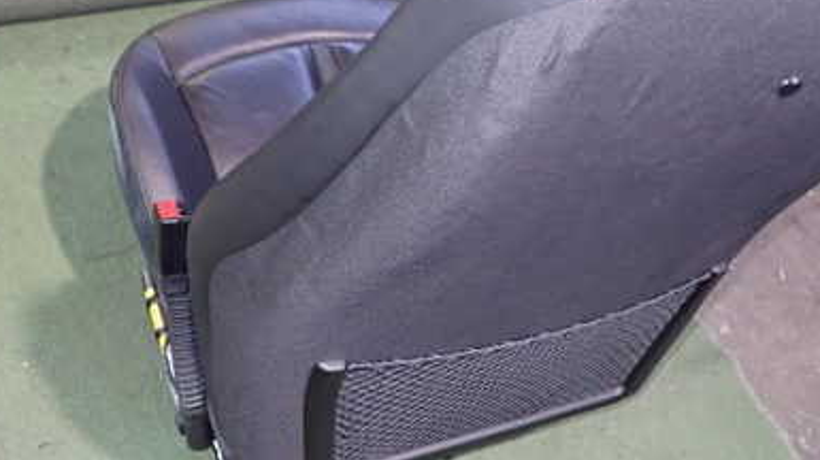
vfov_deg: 23.4
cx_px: 507
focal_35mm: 51
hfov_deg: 40.4
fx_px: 1108
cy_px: 192
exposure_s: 1/6
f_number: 6.3
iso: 800
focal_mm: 5.4
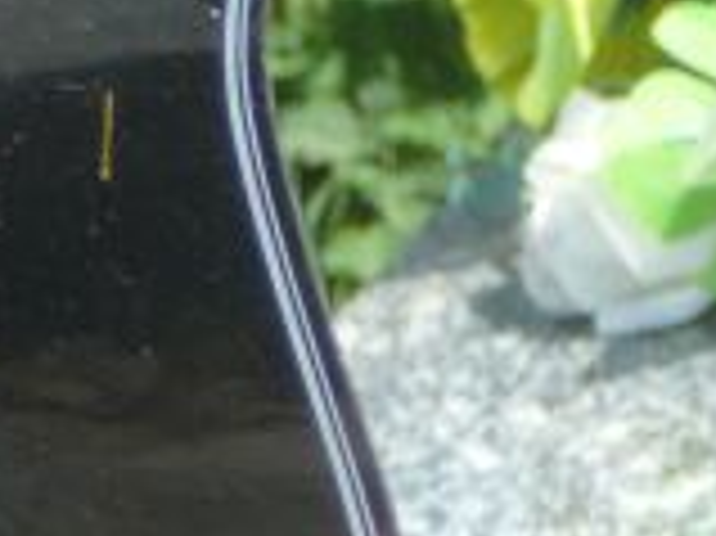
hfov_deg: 3.6
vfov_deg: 2.7
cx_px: -563
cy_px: 324
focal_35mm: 553
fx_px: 11430
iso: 80
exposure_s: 1/320
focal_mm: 20.4
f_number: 4
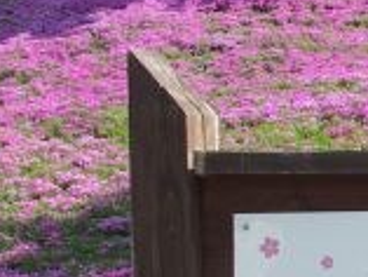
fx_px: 1213
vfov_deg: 12.6
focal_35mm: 114
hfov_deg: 15.8
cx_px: 558
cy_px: 362
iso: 50
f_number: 5
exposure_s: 1/200
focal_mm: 7.2
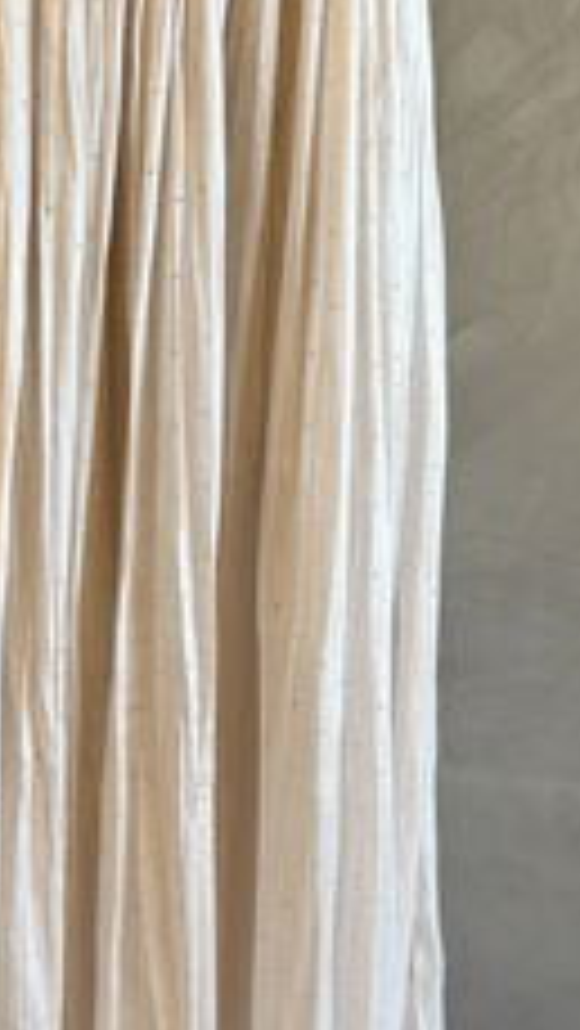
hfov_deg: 19.3
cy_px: 650
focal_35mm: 61
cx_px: 40
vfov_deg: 34.2
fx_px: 1666
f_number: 1.78
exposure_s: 1/121
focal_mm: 6.76
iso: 64
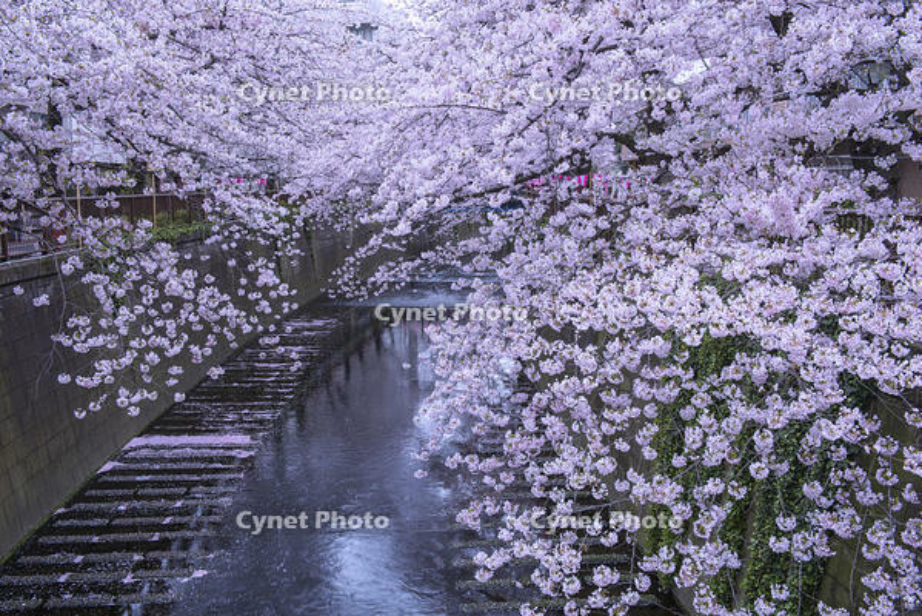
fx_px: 871
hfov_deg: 55.8
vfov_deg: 38.9
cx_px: 461
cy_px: 308
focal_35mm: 34
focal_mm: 34
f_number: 11
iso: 100
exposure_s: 1/5
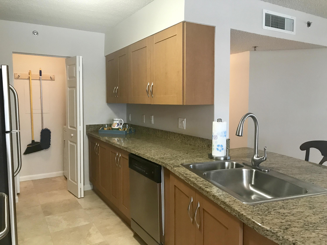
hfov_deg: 63.4
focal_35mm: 28
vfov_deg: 49.7
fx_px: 265
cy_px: 122
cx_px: 164
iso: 50
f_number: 1.8
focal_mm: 3.99
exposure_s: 1/15
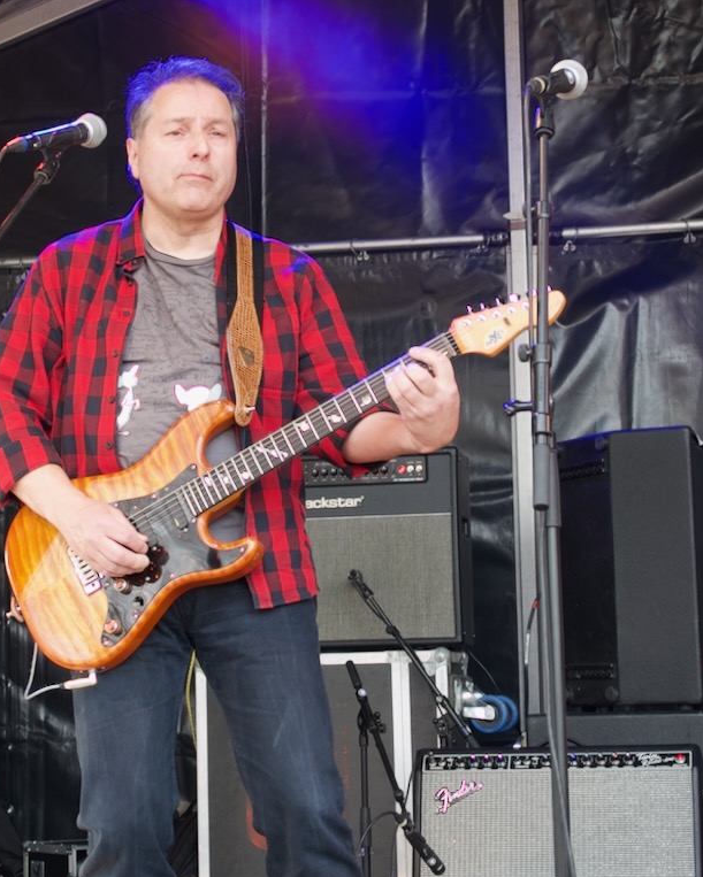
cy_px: 403
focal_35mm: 85
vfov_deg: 22.5
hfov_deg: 18.0
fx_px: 2209
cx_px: 239
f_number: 3.2
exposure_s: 1/50
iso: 100
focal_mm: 19.68
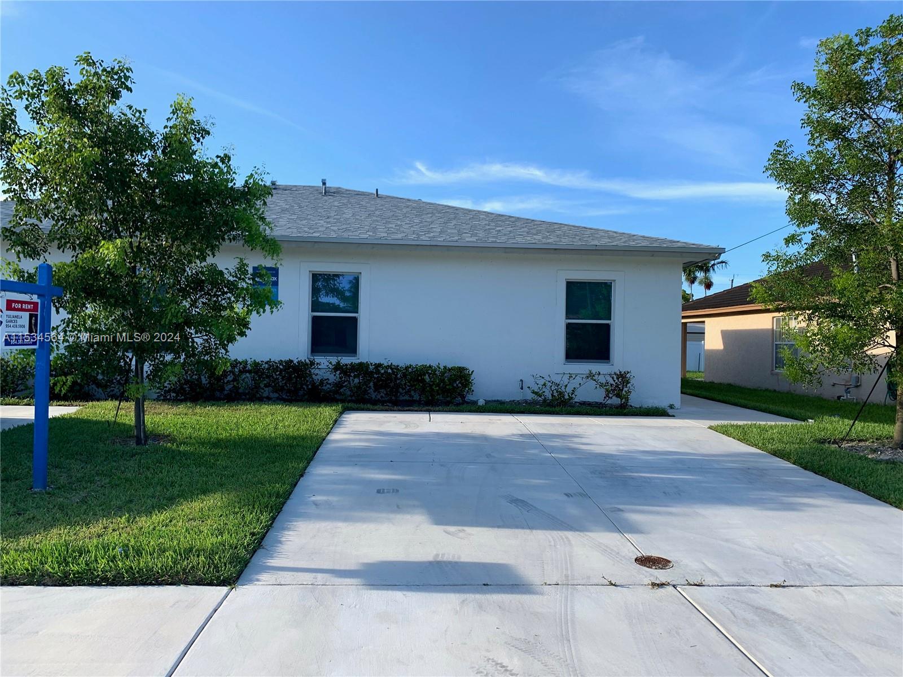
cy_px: 338
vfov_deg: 53.1
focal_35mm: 26
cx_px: 452
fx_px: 678
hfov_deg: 67.3
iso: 25
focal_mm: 4.25
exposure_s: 1/928
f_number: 1.8
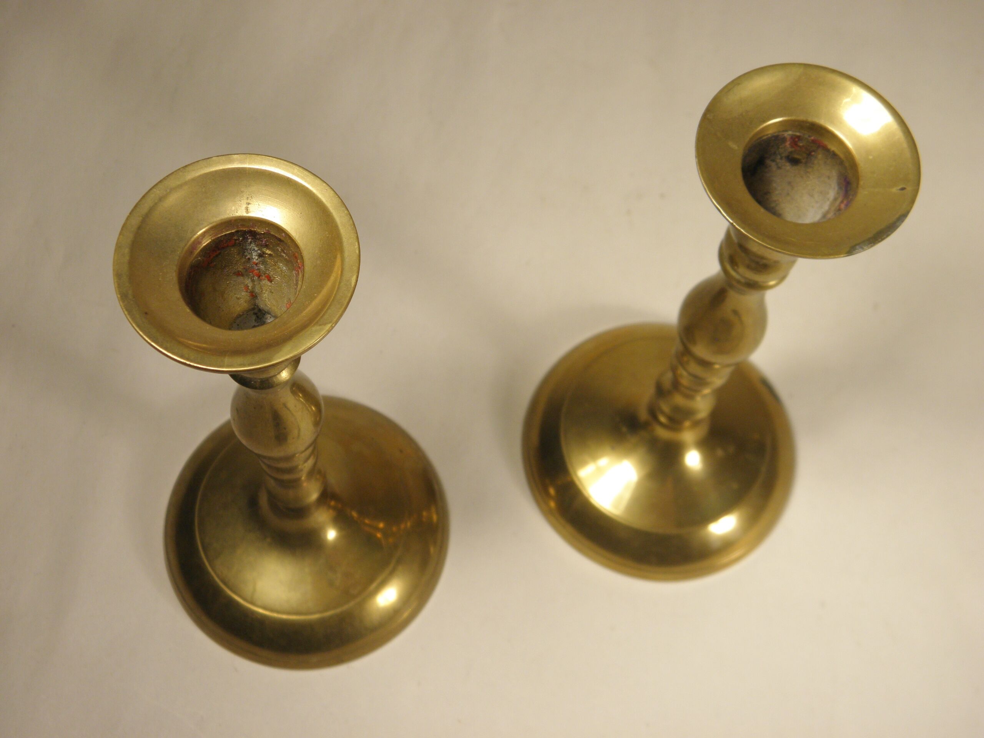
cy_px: 369
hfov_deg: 40.4
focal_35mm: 47
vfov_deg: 30.9
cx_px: 492
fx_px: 1336
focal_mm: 8.6
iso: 100
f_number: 3.9
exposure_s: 1/100
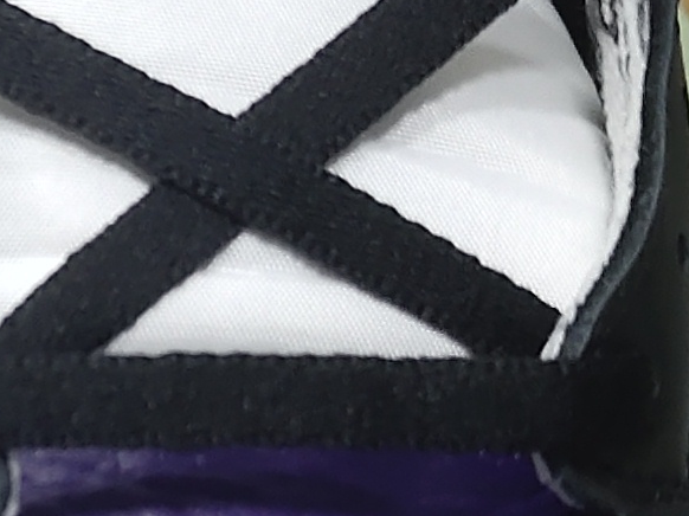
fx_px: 4138
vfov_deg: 7.1
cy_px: 452
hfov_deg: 9.3
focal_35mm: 208
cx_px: -333
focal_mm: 4.35
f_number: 1.79
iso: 103
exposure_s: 1/100
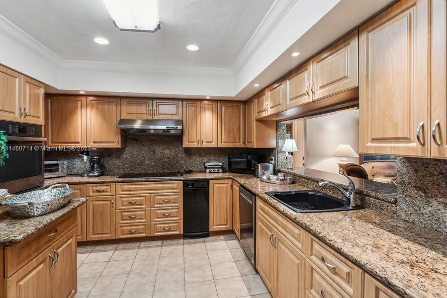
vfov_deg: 72.1
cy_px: 149
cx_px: 224
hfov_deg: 95.0
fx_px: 205
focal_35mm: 16
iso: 250
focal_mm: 16.5
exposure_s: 1/5
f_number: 9
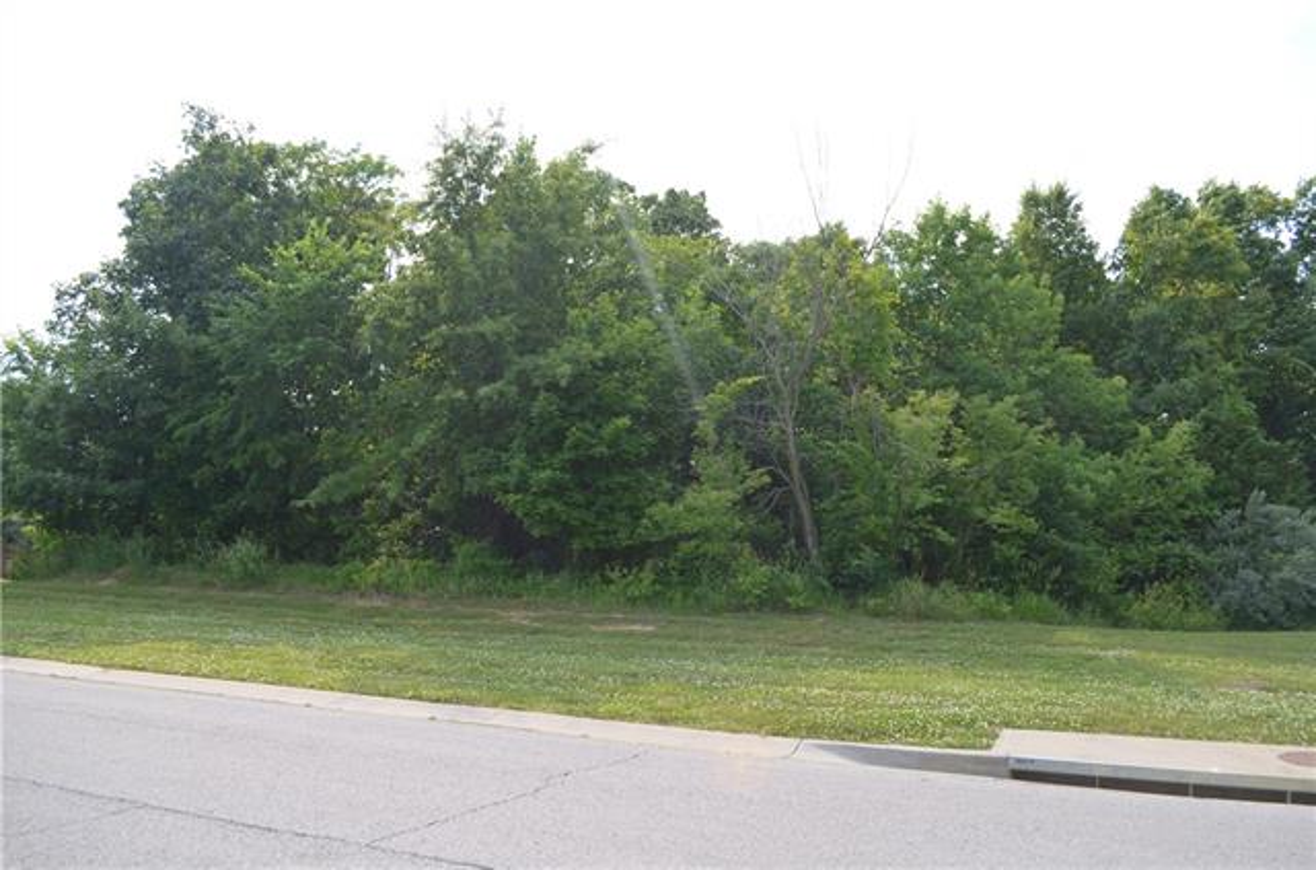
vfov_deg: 47.7
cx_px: 658
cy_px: 435
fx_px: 984
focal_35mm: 27
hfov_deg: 67.5
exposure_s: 1/200
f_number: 5.6
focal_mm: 18
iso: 100
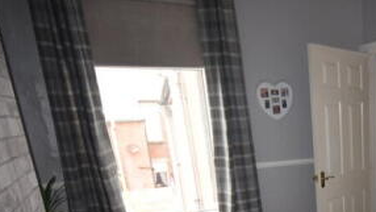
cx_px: 361
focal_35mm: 36
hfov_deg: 47.6
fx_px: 359
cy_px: 234
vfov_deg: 29.6
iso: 720
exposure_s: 1/125
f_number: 5.6
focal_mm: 10
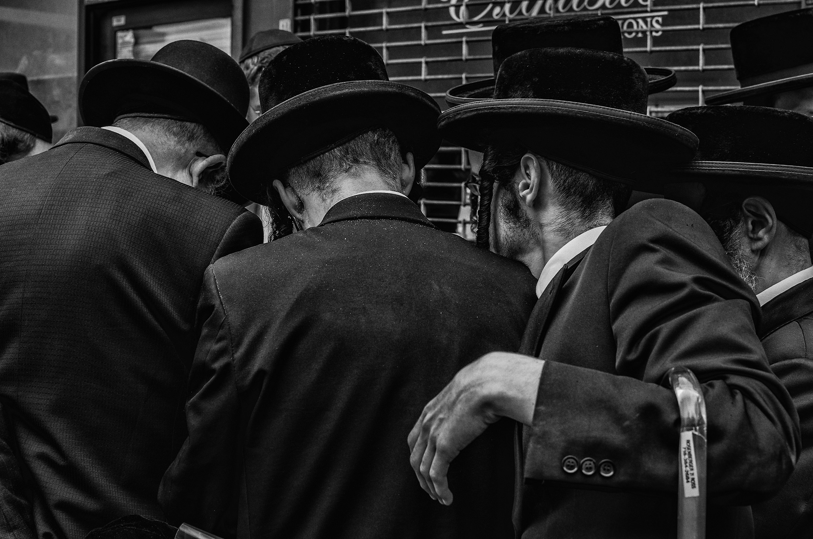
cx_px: 406
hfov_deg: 37.9
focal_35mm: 52
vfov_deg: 25.6
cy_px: 270
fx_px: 1183
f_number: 5.6
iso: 400
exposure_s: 1/125
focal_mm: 35
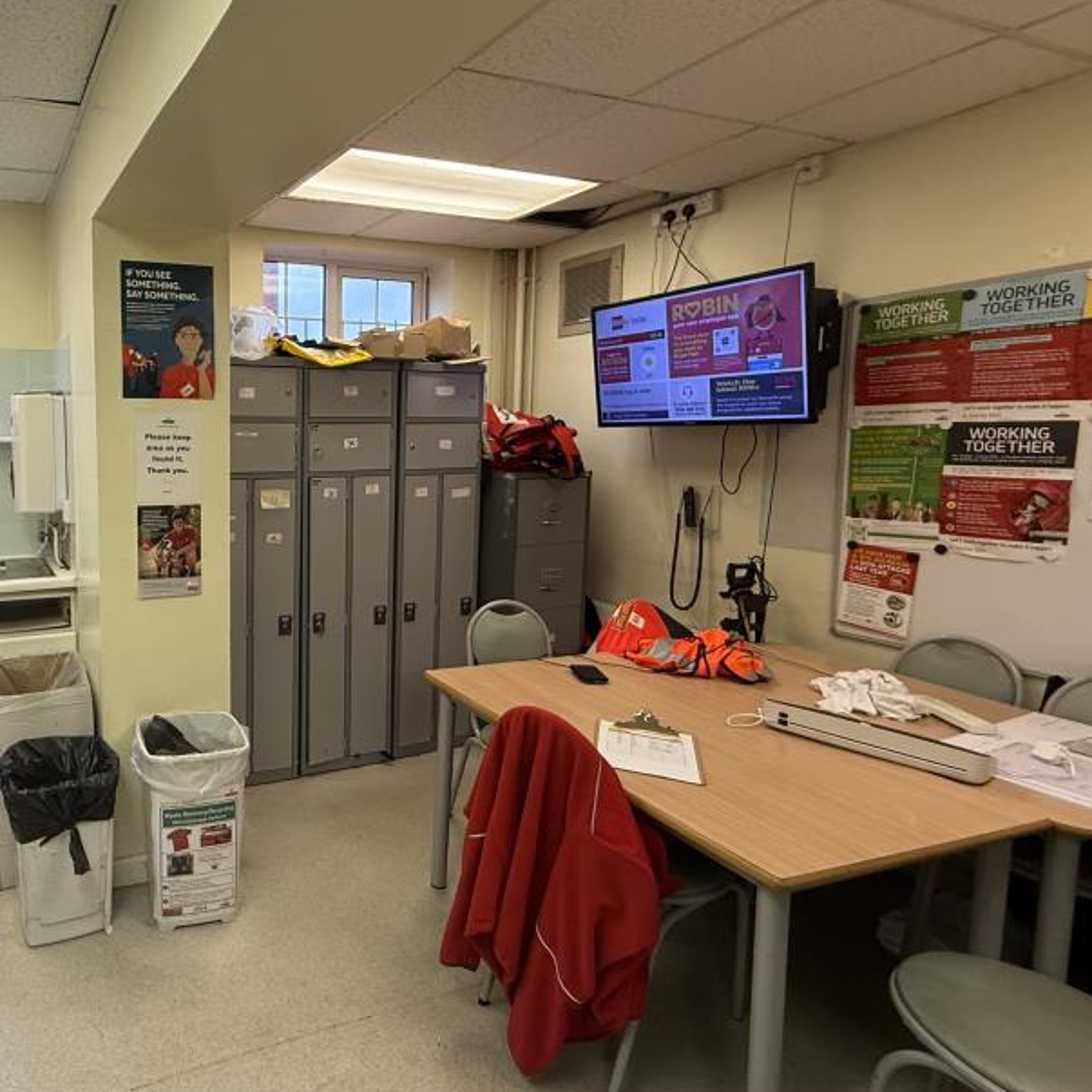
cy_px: 509
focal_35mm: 21
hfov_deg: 66.1
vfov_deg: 72.1
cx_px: 232
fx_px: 749
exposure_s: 1/100
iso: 250
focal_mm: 2.22
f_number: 2.2
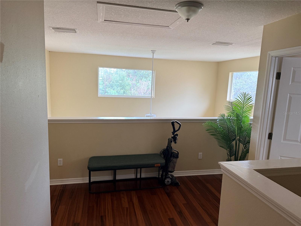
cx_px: 150
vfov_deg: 56.8
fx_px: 209
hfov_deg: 71.6
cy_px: 113
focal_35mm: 24
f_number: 1.78
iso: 200
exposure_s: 1/60
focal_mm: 6.76
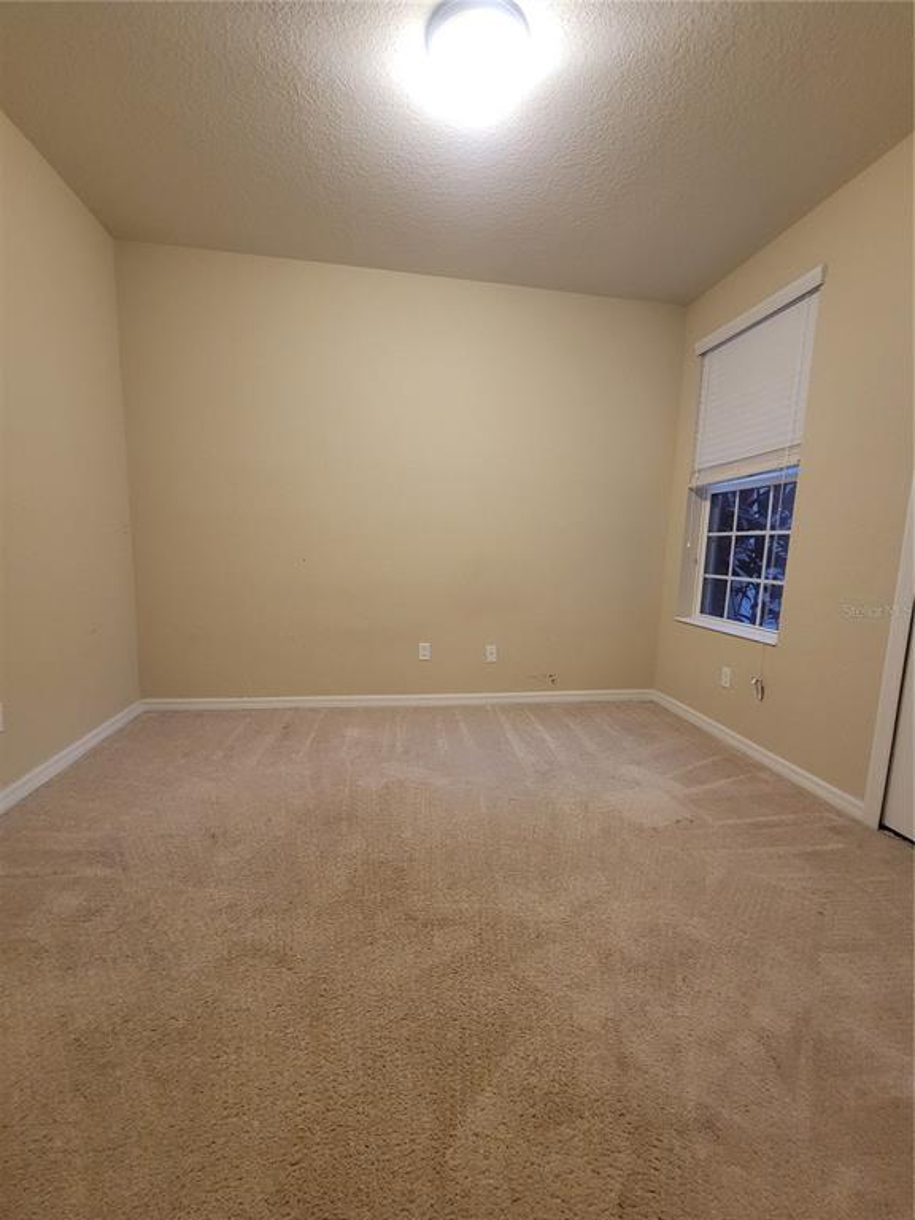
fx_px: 458
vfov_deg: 106.2
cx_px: 458
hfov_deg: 89.9
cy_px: 610
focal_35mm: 13
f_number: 2.2
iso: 400
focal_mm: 2.2
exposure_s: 1/30
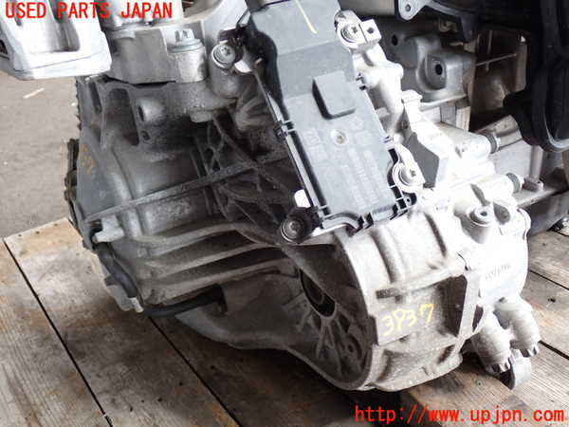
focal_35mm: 38
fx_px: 625
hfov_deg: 49.0
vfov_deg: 37.7
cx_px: 284
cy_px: 214
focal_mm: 6.83
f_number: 2.7
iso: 125
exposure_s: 1/80
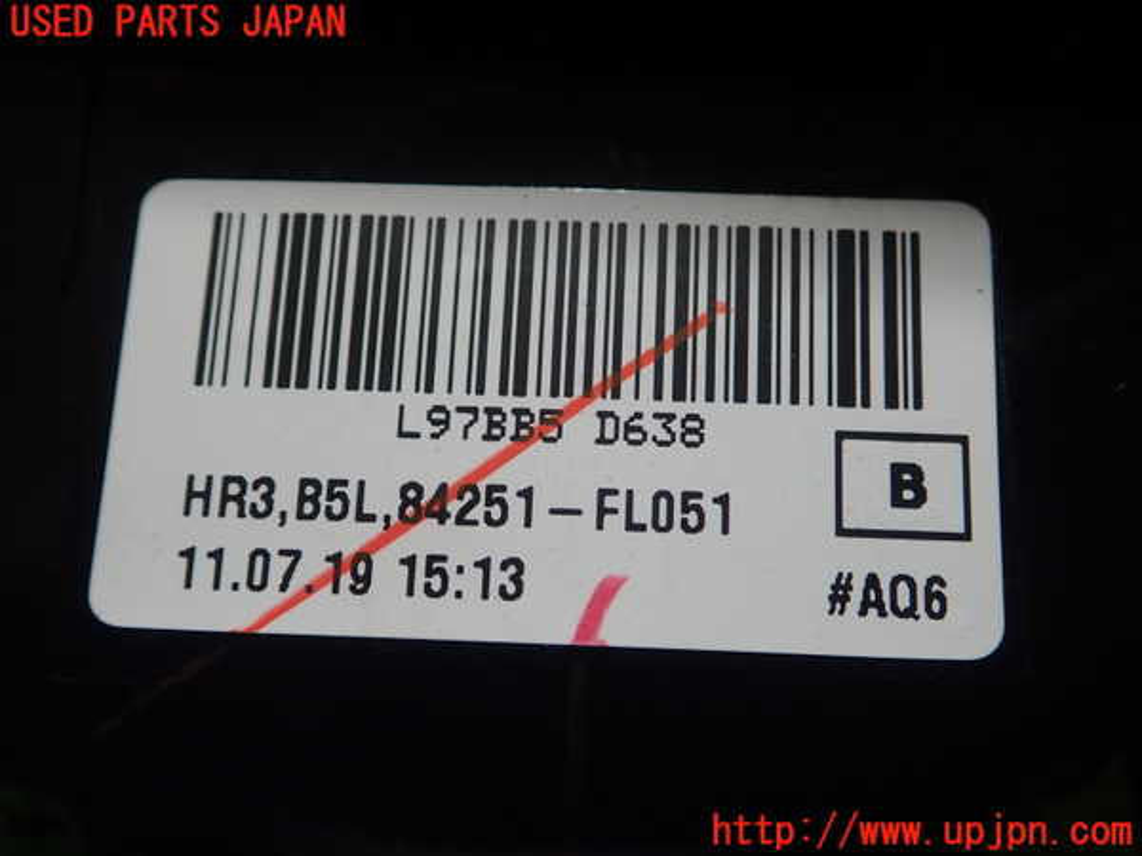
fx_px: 990
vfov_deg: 46.8
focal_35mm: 30
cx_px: 571
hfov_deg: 60.0
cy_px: 428
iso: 160
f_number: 2.3
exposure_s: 1/125
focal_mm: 5.5
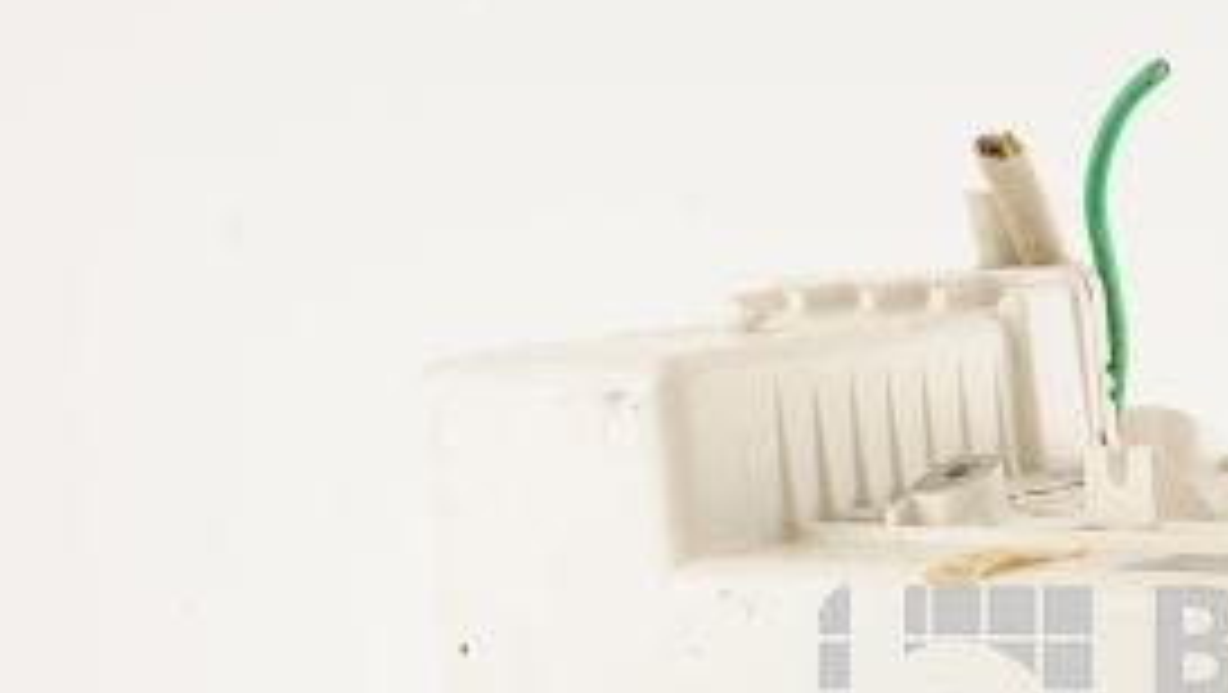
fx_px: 3747
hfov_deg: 18.1
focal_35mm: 115
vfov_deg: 10.5
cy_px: 695
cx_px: 1268
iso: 1600
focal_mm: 50
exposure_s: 1/125
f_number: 11
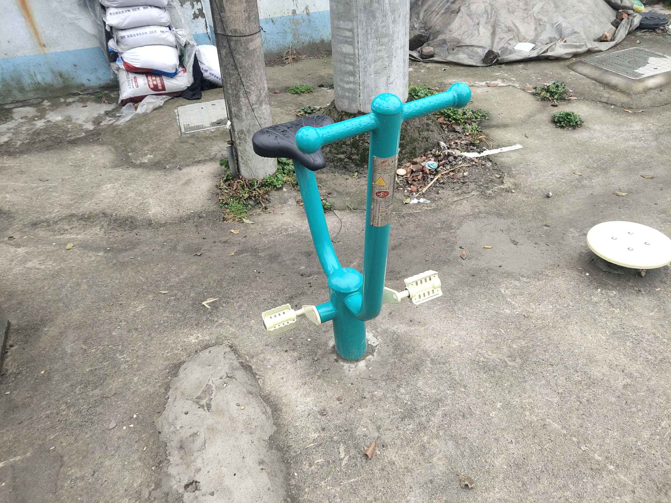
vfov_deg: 46.8
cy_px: 252
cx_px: 336
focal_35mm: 30
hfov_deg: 60.0
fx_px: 582
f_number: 1.79
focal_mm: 4.35
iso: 79
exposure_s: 1/100
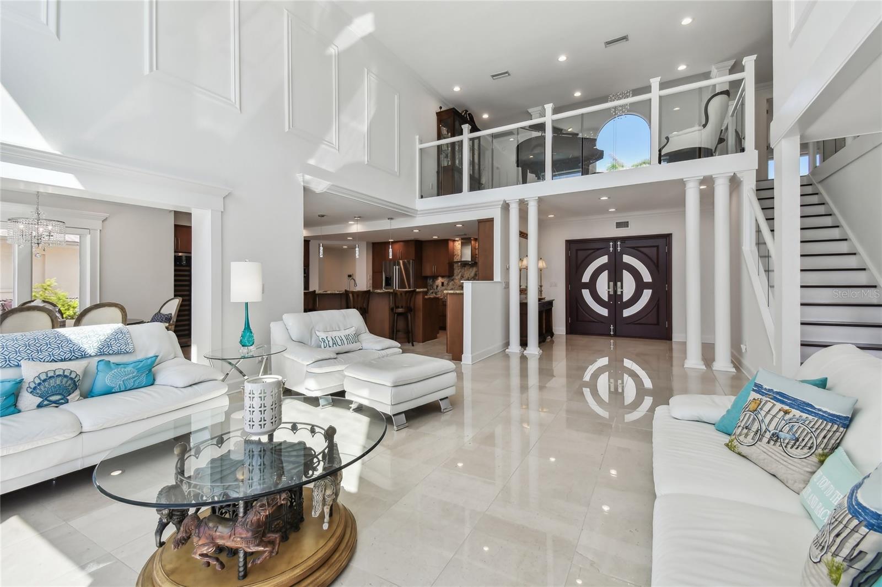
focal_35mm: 15
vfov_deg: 77.3
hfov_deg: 100.4
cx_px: 441
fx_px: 367
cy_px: 294
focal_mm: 10
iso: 100
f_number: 7.1
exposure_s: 1/80
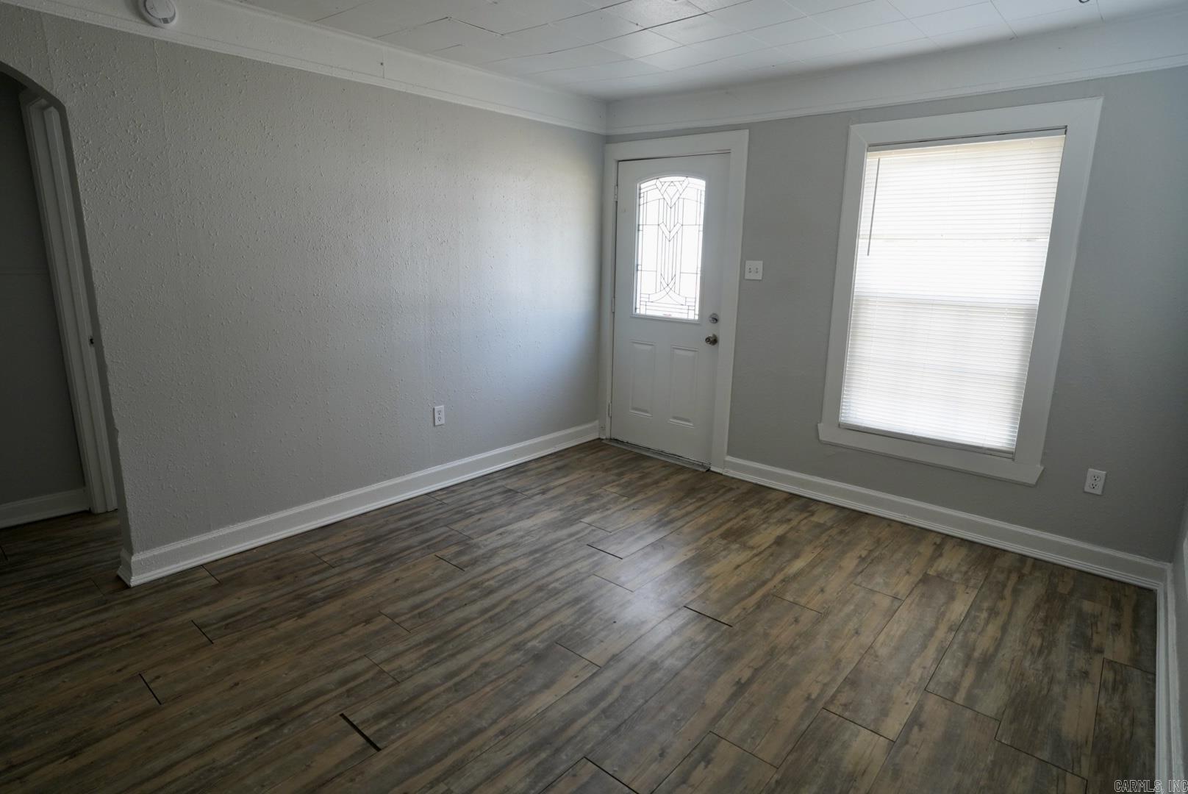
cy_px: 397
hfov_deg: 83.9
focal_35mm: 20
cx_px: 594
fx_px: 660
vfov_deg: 62.0
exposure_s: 1/160
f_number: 4
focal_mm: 20
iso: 1250
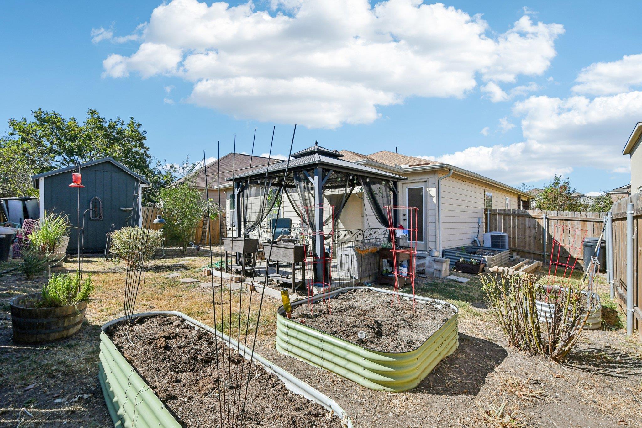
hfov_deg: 100.4
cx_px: 321
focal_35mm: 15
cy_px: 214
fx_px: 267
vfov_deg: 77.3
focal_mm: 10
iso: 400
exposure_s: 1/1000
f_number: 8
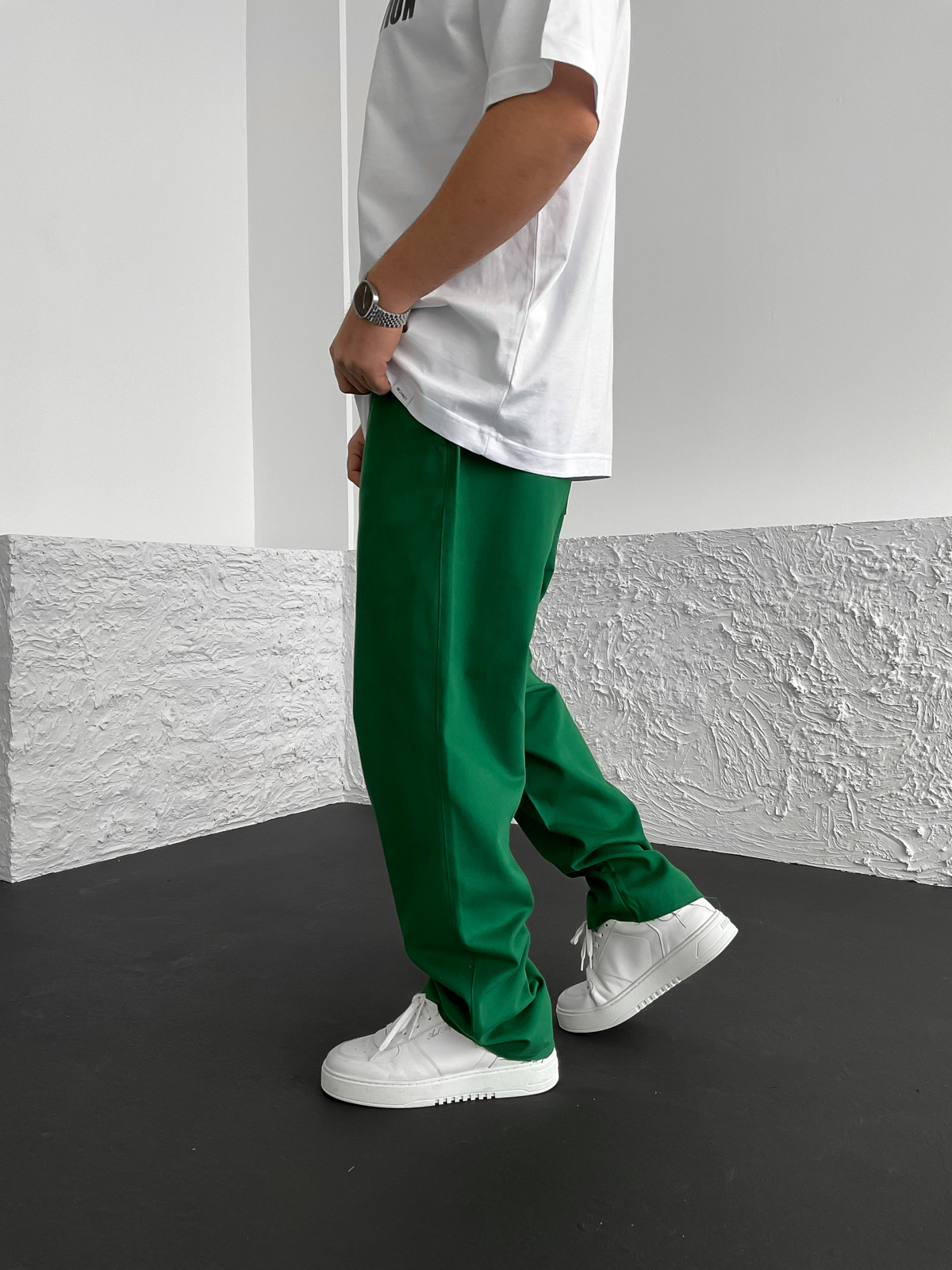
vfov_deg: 61.7
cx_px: 476
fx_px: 1063
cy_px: 635
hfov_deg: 48.2
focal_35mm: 29
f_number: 1.8
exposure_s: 1/120
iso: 50
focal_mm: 3
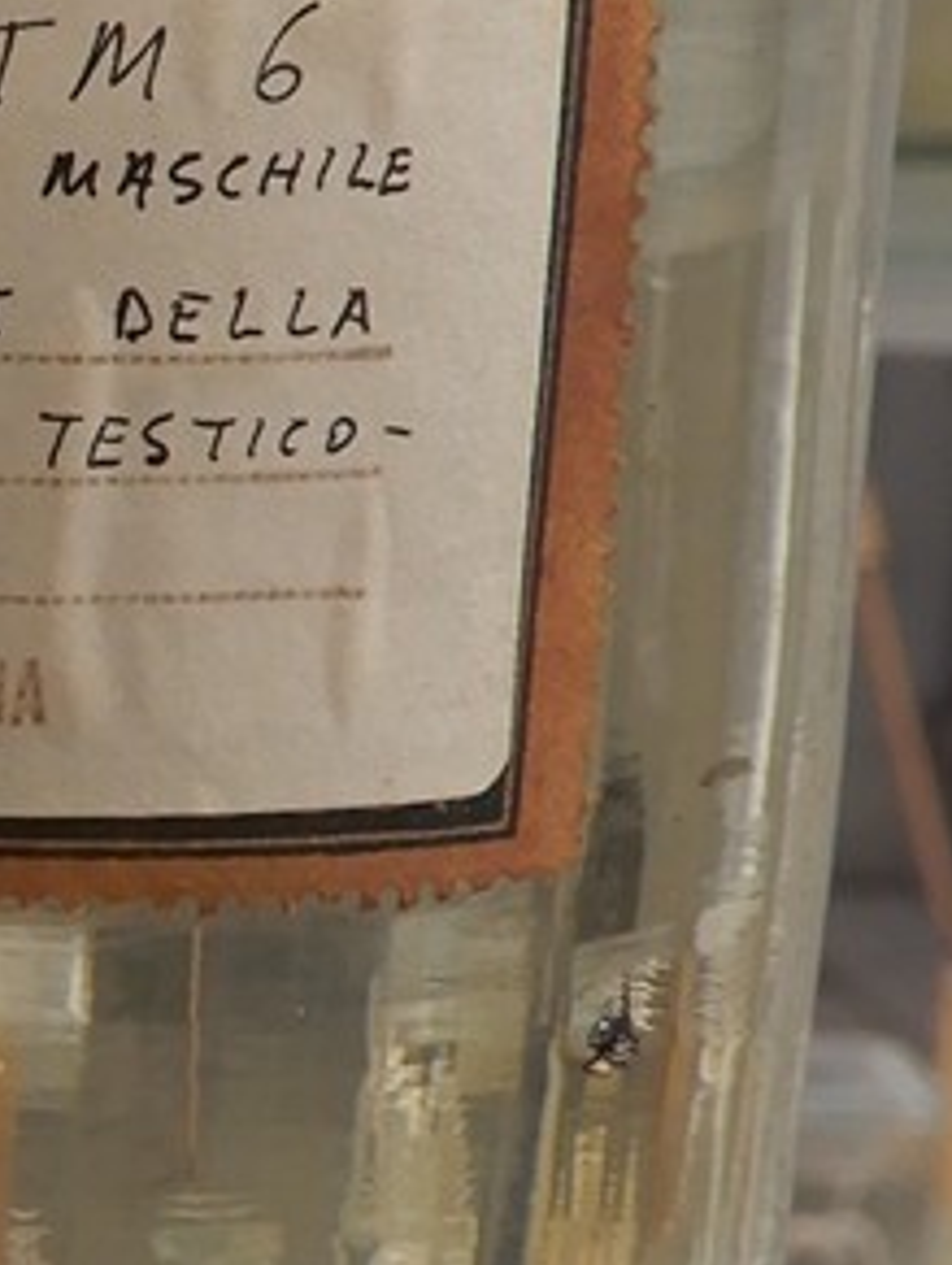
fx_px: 6183
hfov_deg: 8.5
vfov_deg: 11.6
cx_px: -643
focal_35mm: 169
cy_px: 961
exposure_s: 1/30
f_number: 4
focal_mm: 6.8
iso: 140
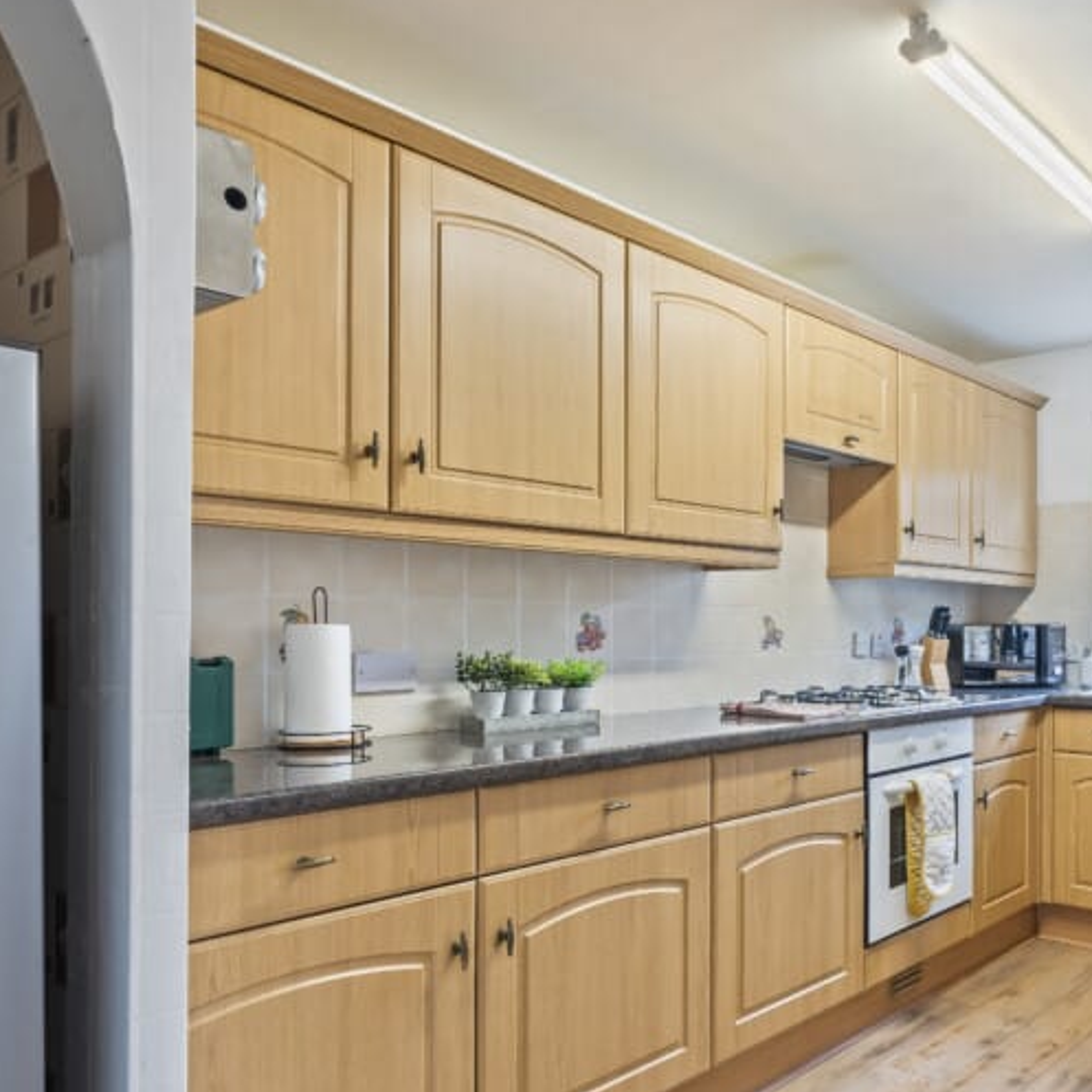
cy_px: 616
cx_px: 859
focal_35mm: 28
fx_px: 999
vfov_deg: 57.1
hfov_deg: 53.8
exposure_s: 1
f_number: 9
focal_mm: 16
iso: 250
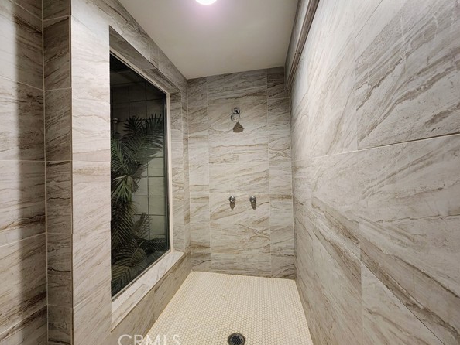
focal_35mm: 14
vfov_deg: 85.7
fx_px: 186
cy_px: 167
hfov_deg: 102.0
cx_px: 221
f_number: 2.2
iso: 400
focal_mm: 2.2
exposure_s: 1/60
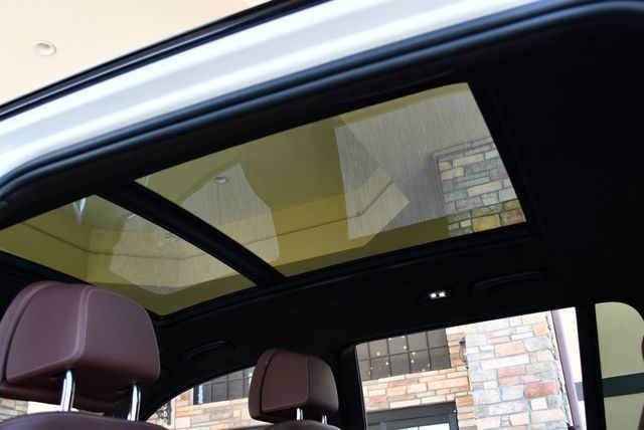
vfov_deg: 36.9
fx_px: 645
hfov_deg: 53.1
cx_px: 322
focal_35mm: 36
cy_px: 215
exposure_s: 1/250
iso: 400
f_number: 3.5
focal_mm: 18
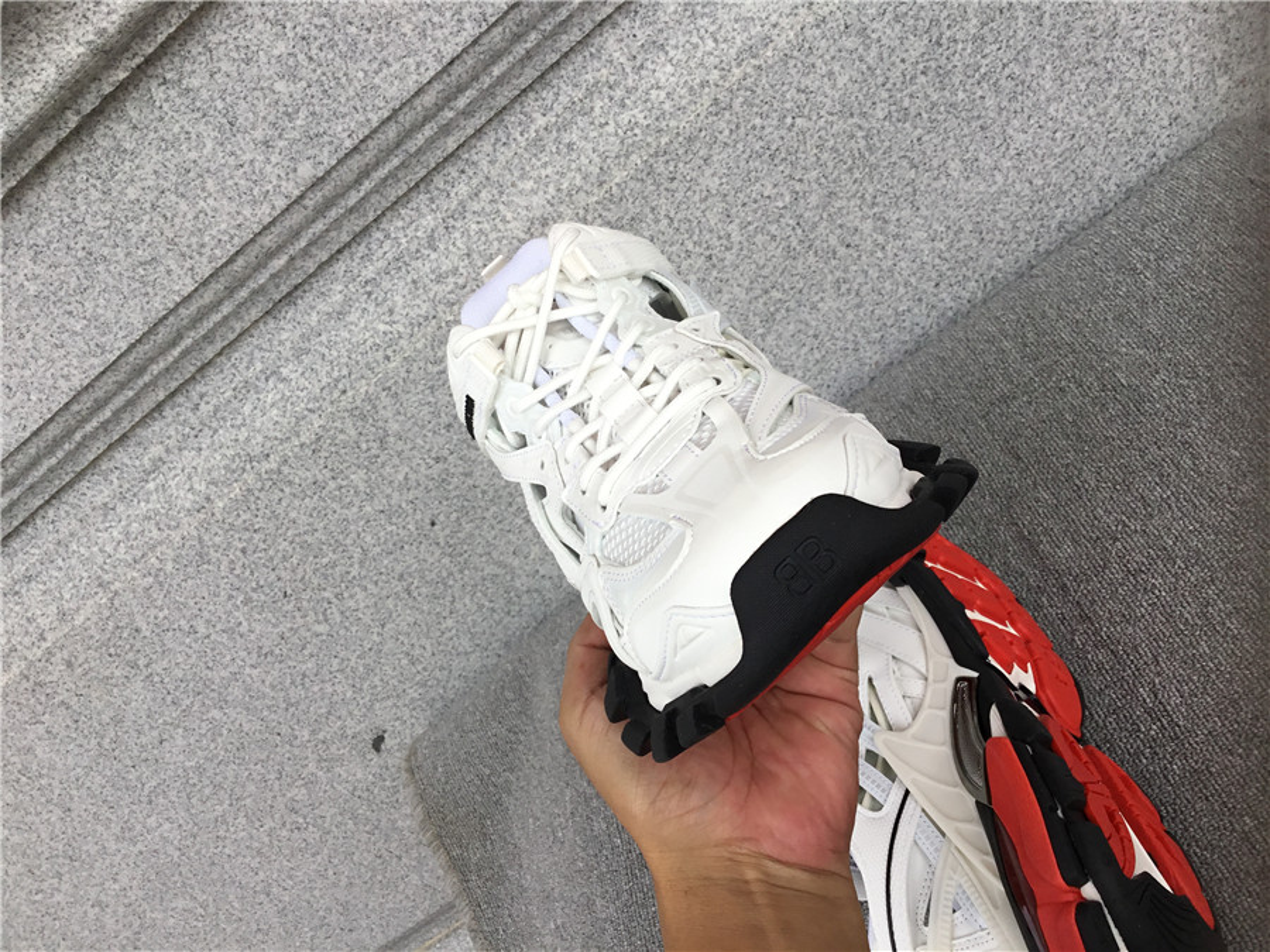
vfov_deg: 45.4
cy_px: 476
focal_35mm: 31
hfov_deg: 58.4
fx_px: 1137
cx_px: 635
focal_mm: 3.3
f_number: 2.4
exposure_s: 1/357
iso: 25
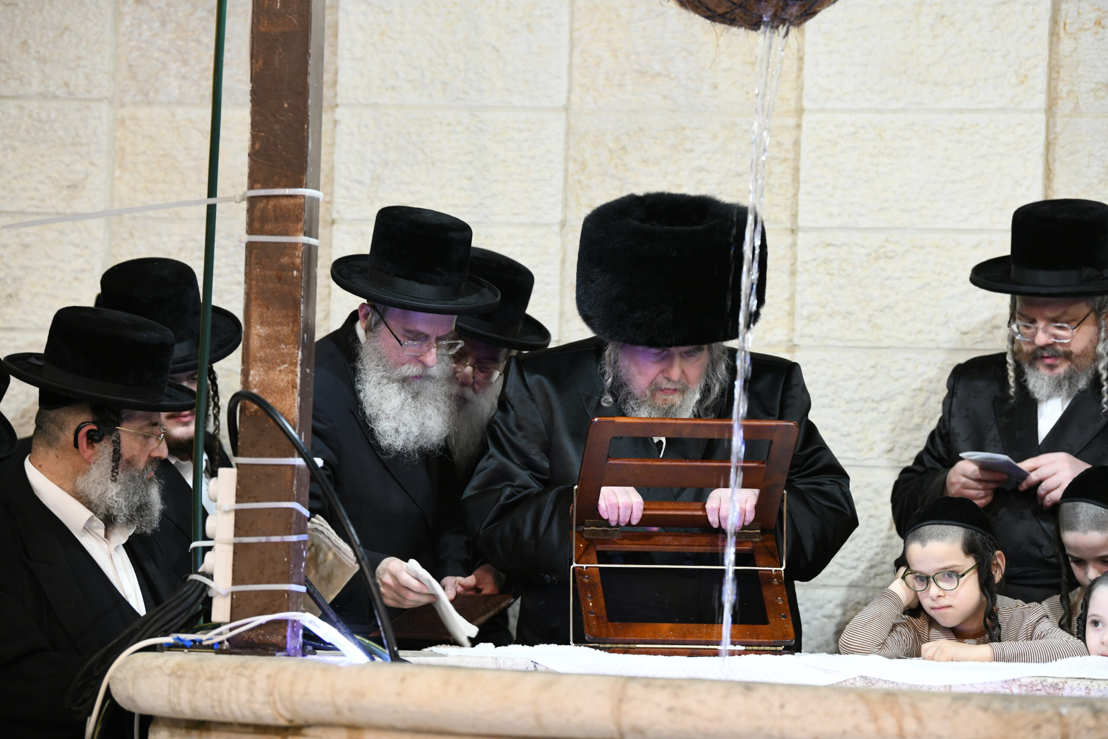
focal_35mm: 145
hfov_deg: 14.2
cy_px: 370
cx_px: 554
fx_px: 4463
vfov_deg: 9.5
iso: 1600
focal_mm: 145
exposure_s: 1/100
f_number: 4
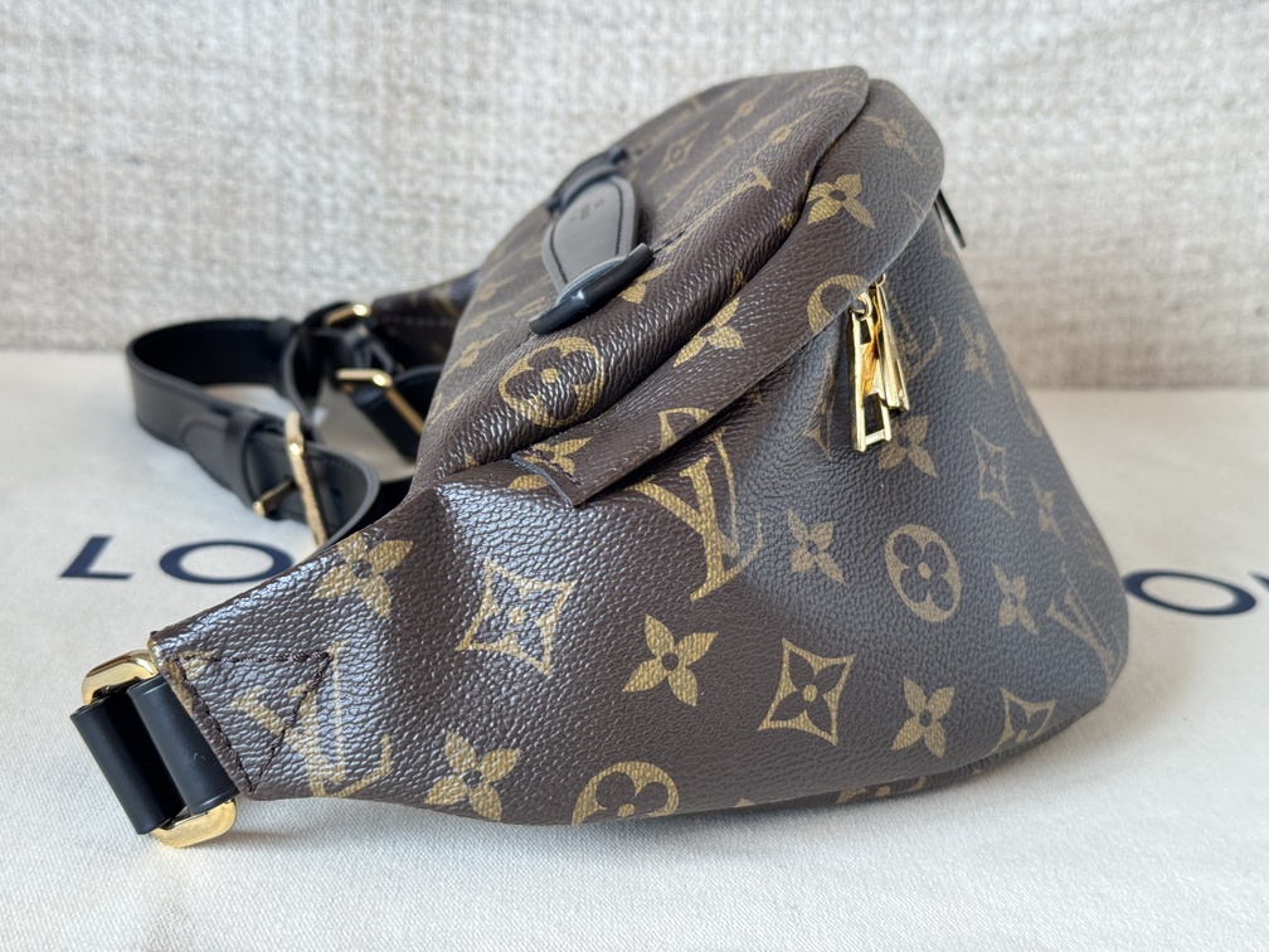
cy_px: 476
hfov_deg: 39.7
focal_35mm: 48
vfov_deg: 30.3
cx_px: 634
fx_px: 1760
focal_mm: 6.76
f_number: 1.78
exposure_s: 1/50
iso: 64
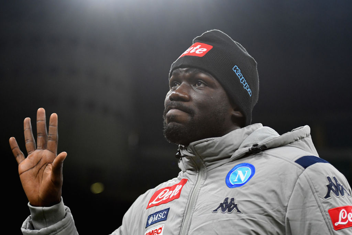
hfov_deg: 19.5
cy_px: 118
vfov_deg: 13.0
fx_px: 1027
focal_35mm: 105
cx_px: 176
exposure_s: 1/1000
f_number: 3.2
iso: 2000
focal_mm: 70
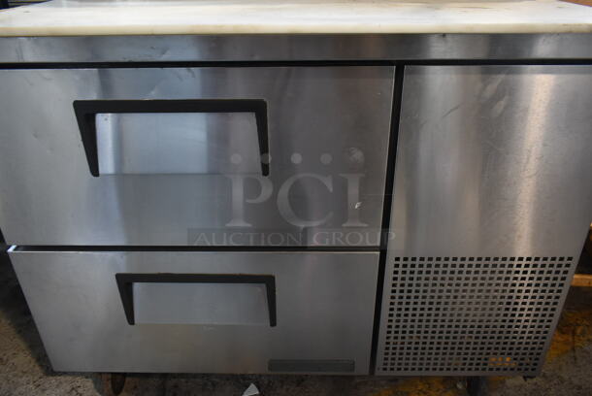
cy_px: 198
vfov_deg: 48.0
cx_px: 296
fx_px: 444
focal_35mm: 27
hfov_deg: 67.3
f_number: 3.5
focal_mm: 18
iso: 800
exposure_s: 1/30
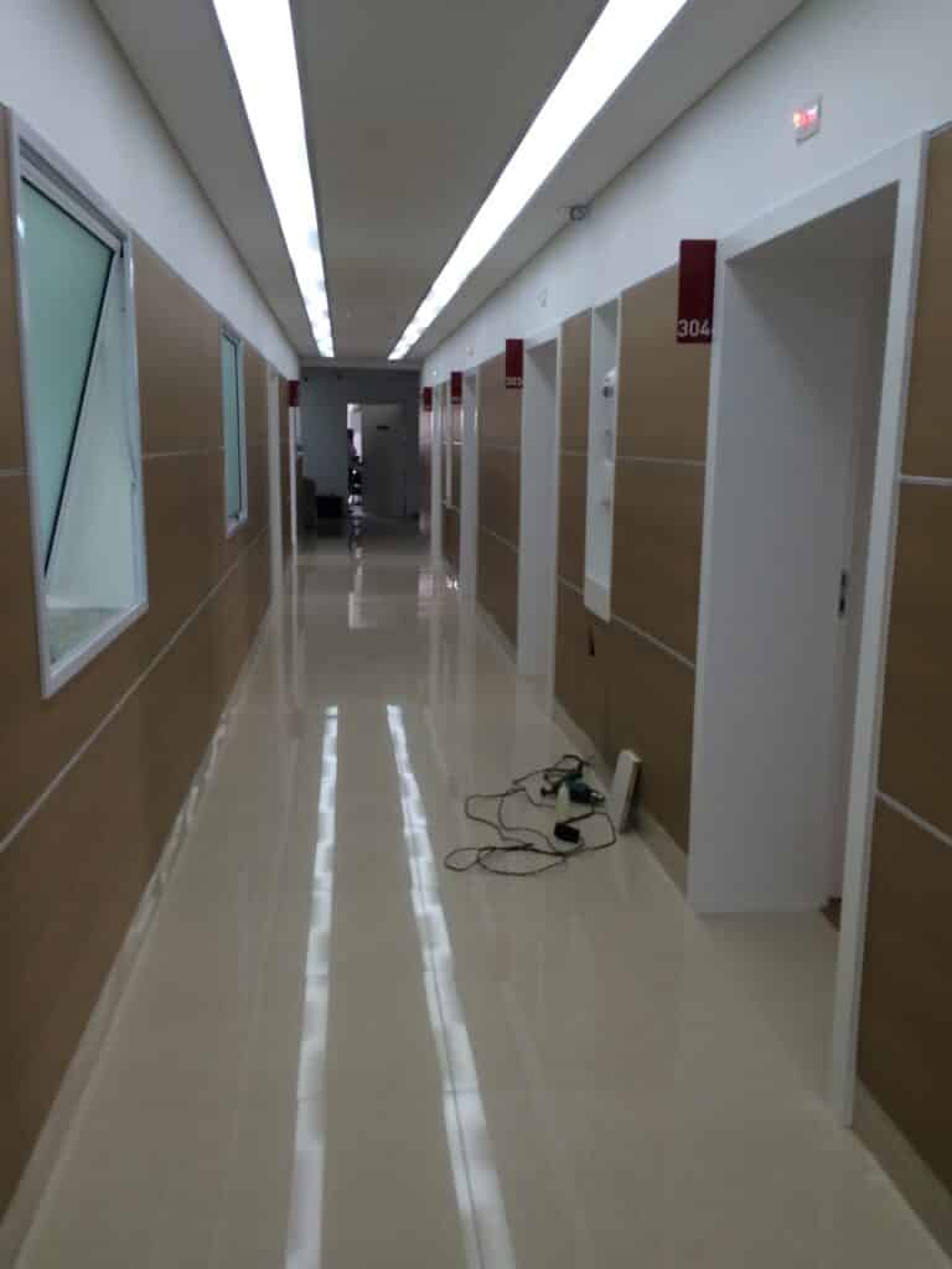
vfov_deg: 61.7
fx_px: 1063
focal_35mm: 29
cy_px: 634
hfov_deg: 48.2
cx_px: 476
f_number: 2.2
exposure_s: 1/30
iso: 40
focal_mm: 4.15
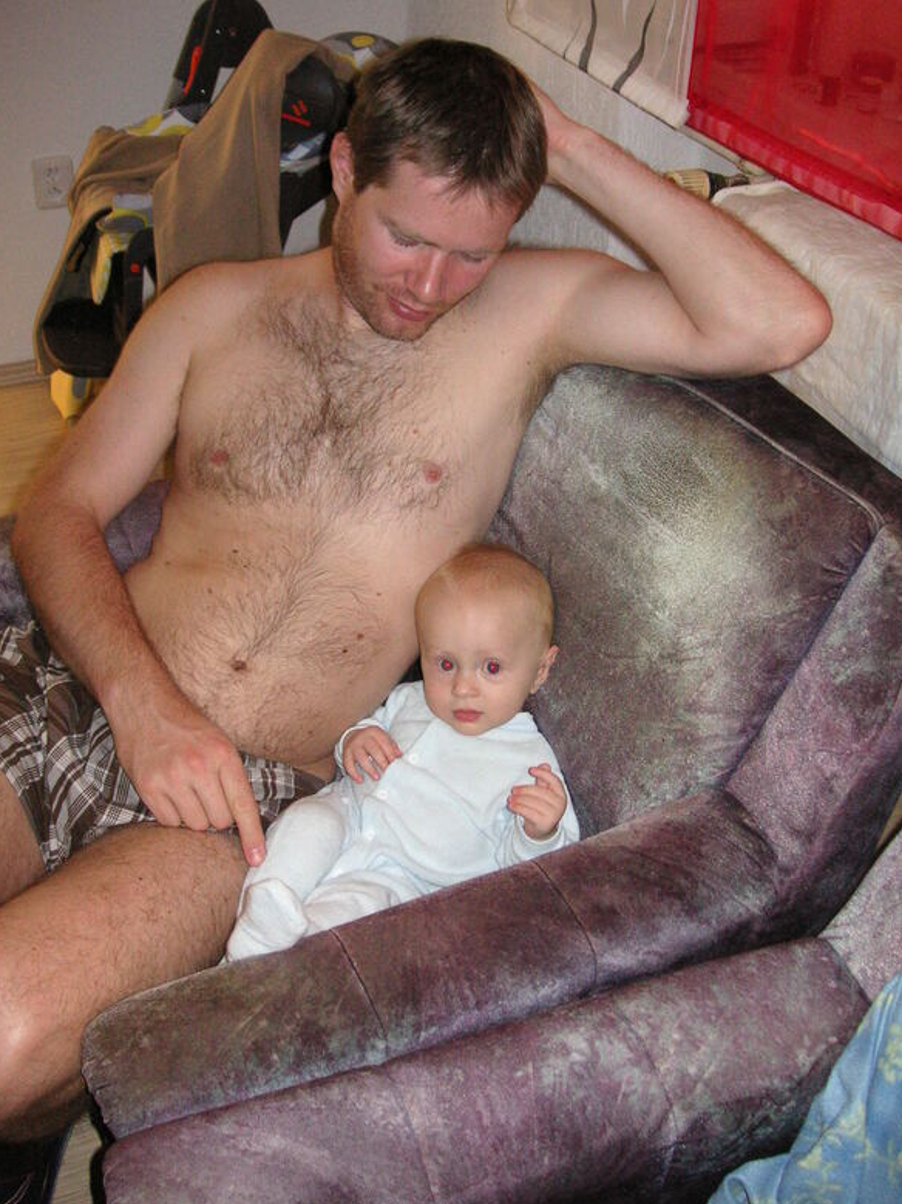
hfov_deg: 37.7
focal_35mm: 38
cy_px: 593
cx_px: 457
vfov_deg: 49.0
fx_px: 1321
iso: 160
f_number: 2.8
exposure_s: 1/45
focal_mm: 6.1
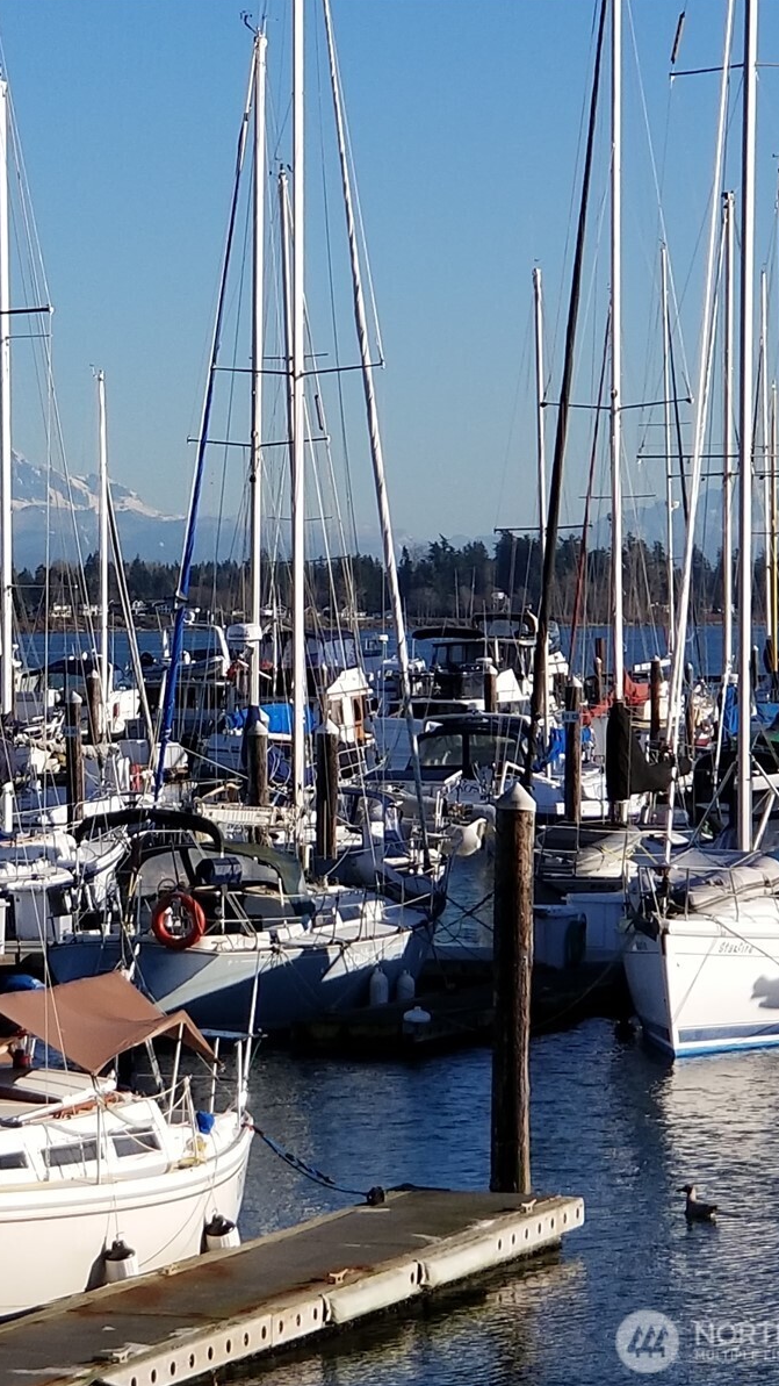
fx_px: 2791
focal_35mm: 76
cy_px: 691
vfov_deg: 27.9
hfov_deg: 15.6
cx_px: -12
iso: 25
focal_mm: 6
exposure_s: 1/1105
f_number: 2.4
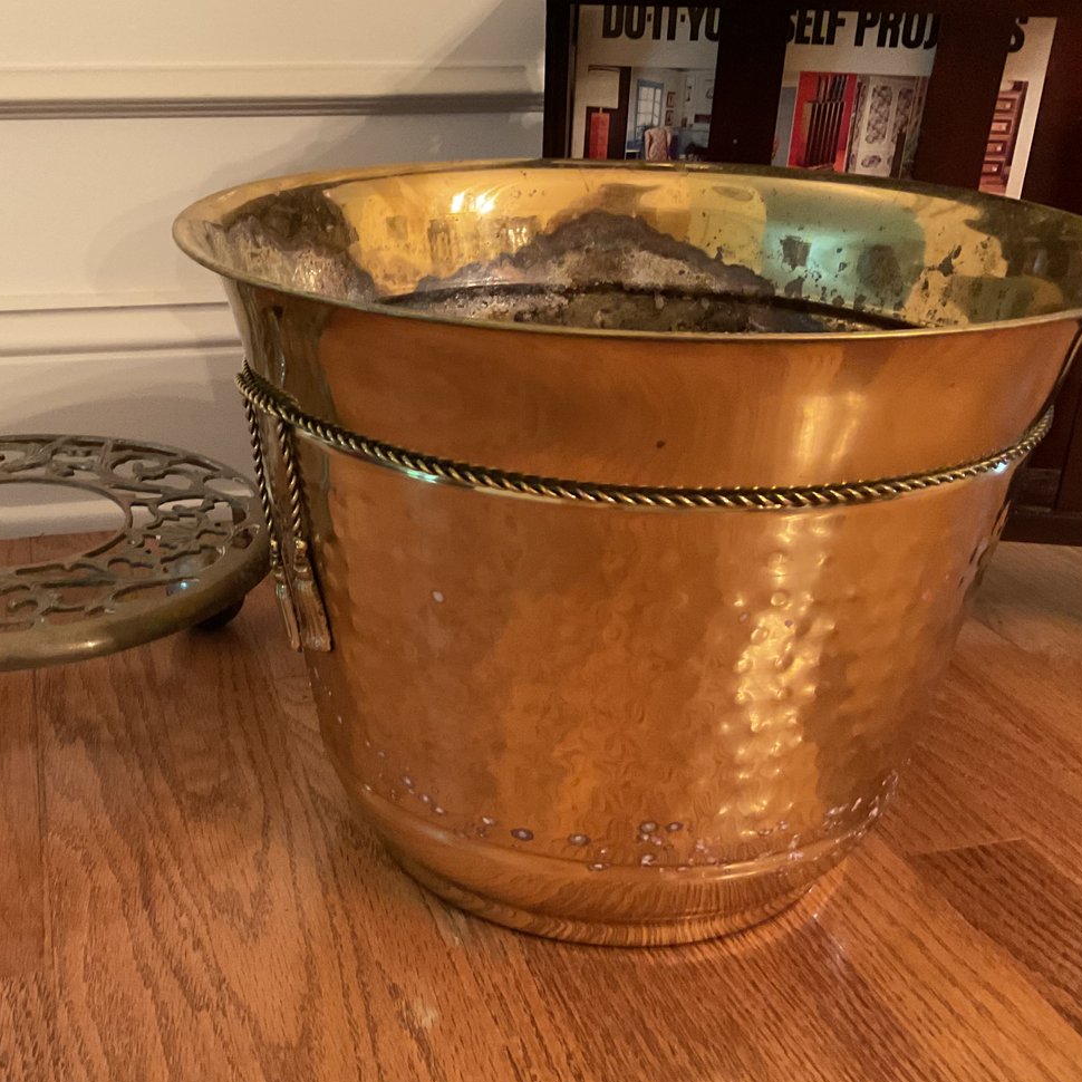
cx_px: 416
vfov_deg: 41.8
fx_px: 1415
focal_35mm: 40
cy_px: 615
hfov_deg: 41.6
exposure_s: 1/30
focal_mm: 3
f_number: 1.8
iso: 400
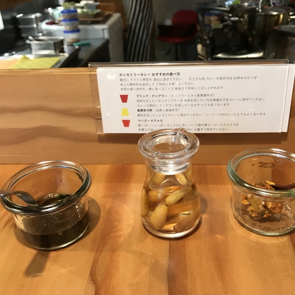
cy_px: 145
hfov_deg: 48.4
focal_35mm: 34
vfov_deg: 48.4
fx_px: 328
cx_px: 163
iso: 40
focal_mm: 3.99
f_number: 1.8
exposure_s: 1/30
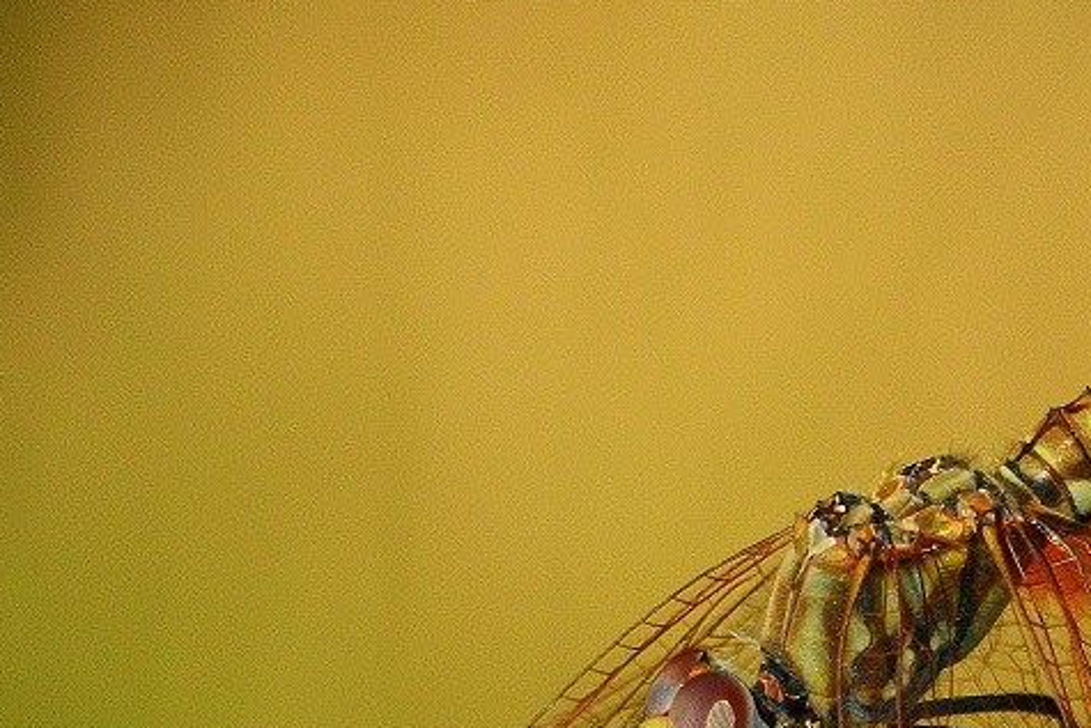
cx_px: 962
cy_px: 708
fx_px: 34405
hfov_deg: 1.8
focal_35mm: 1135
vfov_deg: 1.2
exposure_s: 1/500
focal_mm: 300
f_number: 11
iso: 400
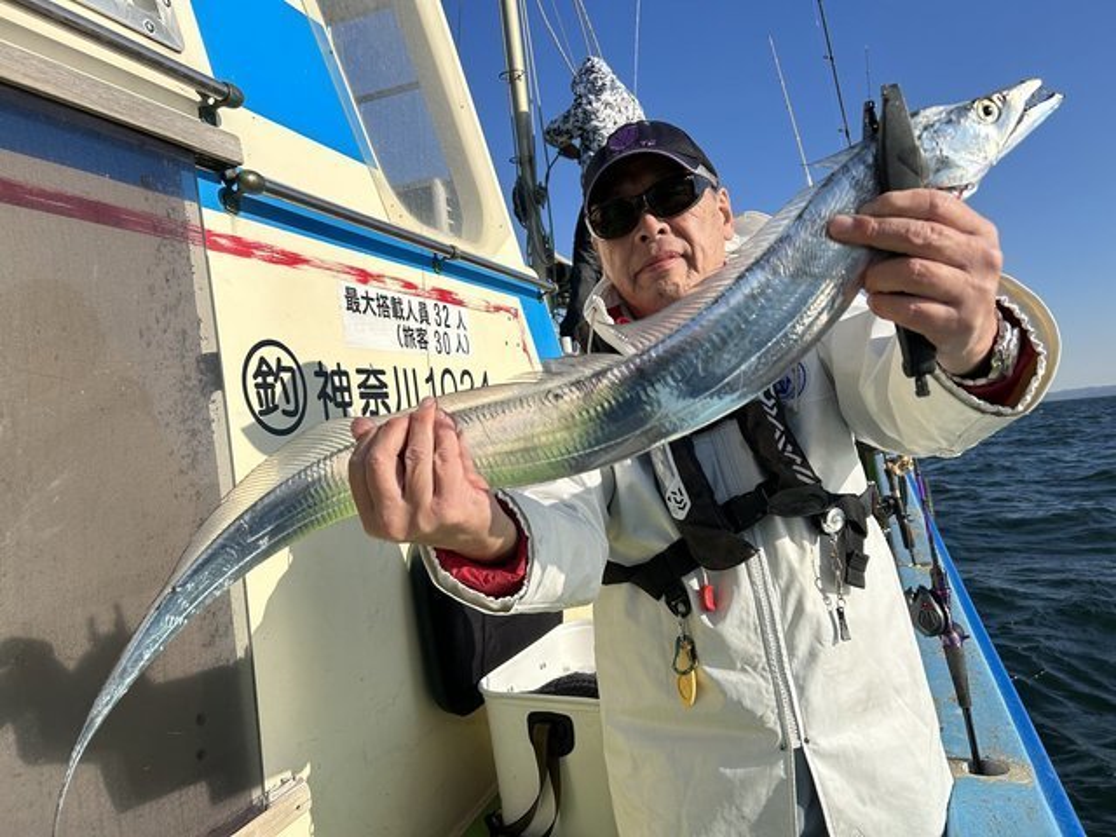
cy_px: 418
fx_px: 838
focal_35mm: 26
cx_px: 558
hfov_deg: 67.3
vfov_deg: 53.1
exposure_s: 1/5587
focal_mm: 5.7
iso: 50
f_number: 1.5
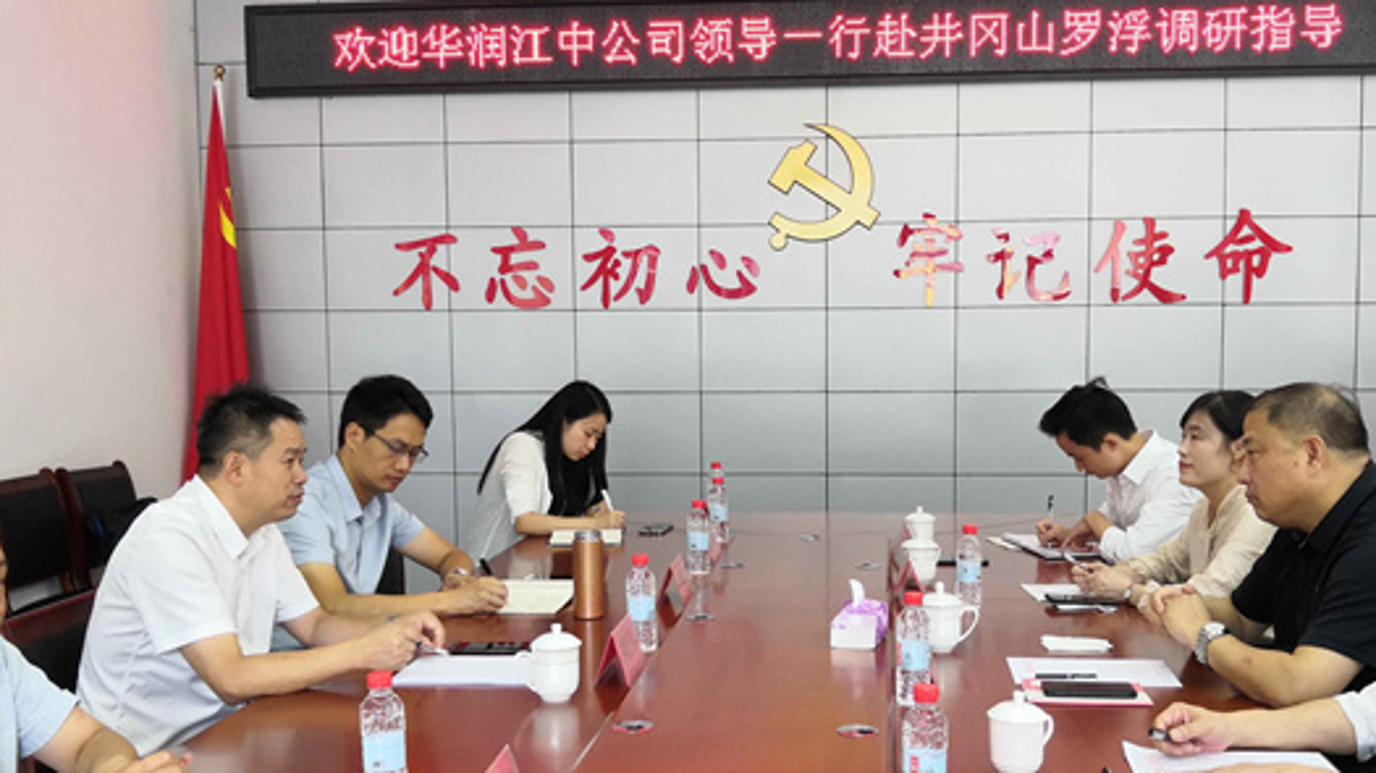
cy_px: 453
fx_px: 1532
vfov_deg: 28.3
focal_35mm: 42
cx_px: 734
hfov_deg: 48.3
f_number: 1.8
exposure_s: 1/50
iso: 160
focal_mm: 3.95
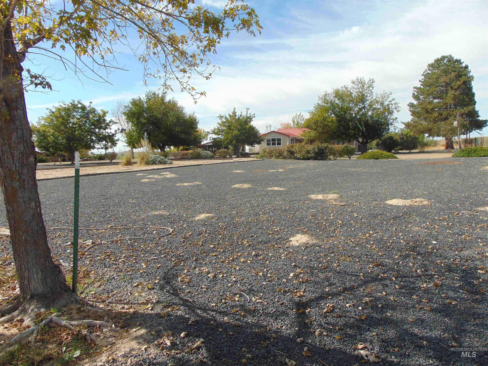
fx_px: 352
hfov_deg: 69.4
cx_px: 244
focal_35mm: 25
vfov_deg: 54.9
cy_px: 183
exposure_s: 1/200
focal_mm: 4.5
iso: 80
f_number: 7.7
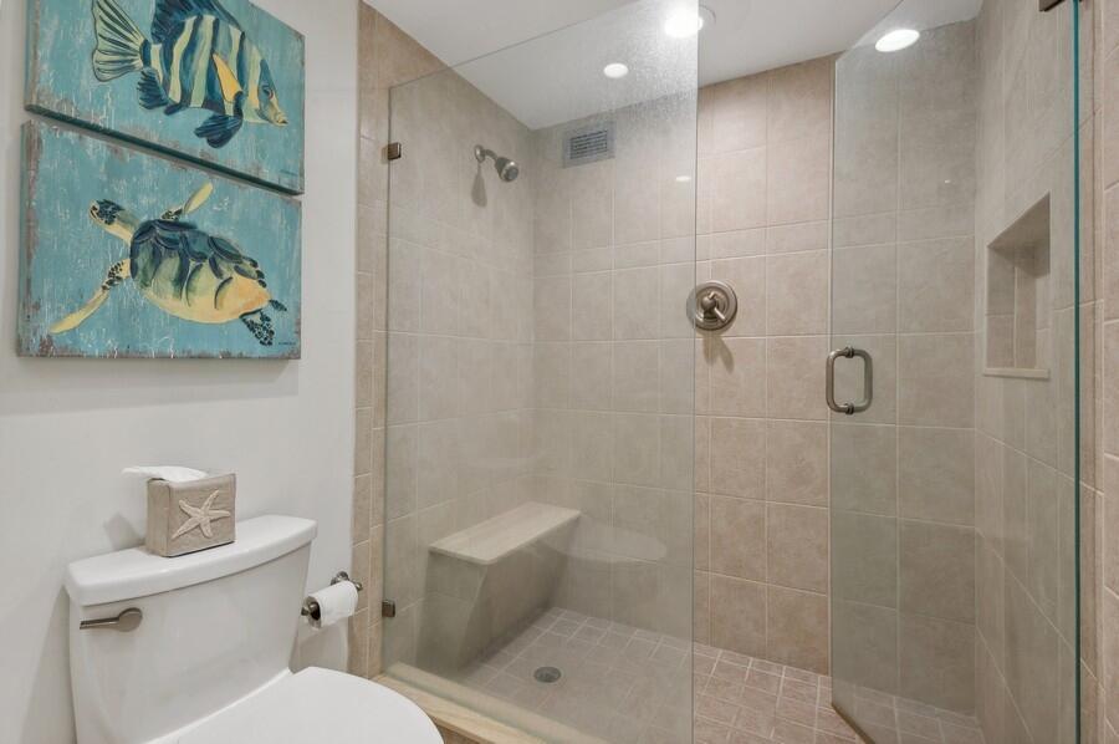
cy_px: 372
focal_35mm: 17
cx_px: 560
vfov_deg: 70.3
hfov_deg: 93.3
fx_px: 528
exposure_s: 1/2.5
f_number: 8
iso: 100
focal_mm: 17
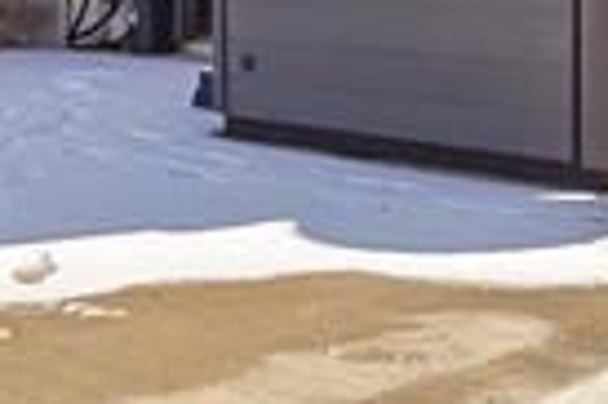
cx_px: 417
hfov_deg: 28.6
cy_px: -475
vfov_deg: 14.7
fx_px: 1181
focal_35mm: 70
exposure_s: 1/200
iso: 100
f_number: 8
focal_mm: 10
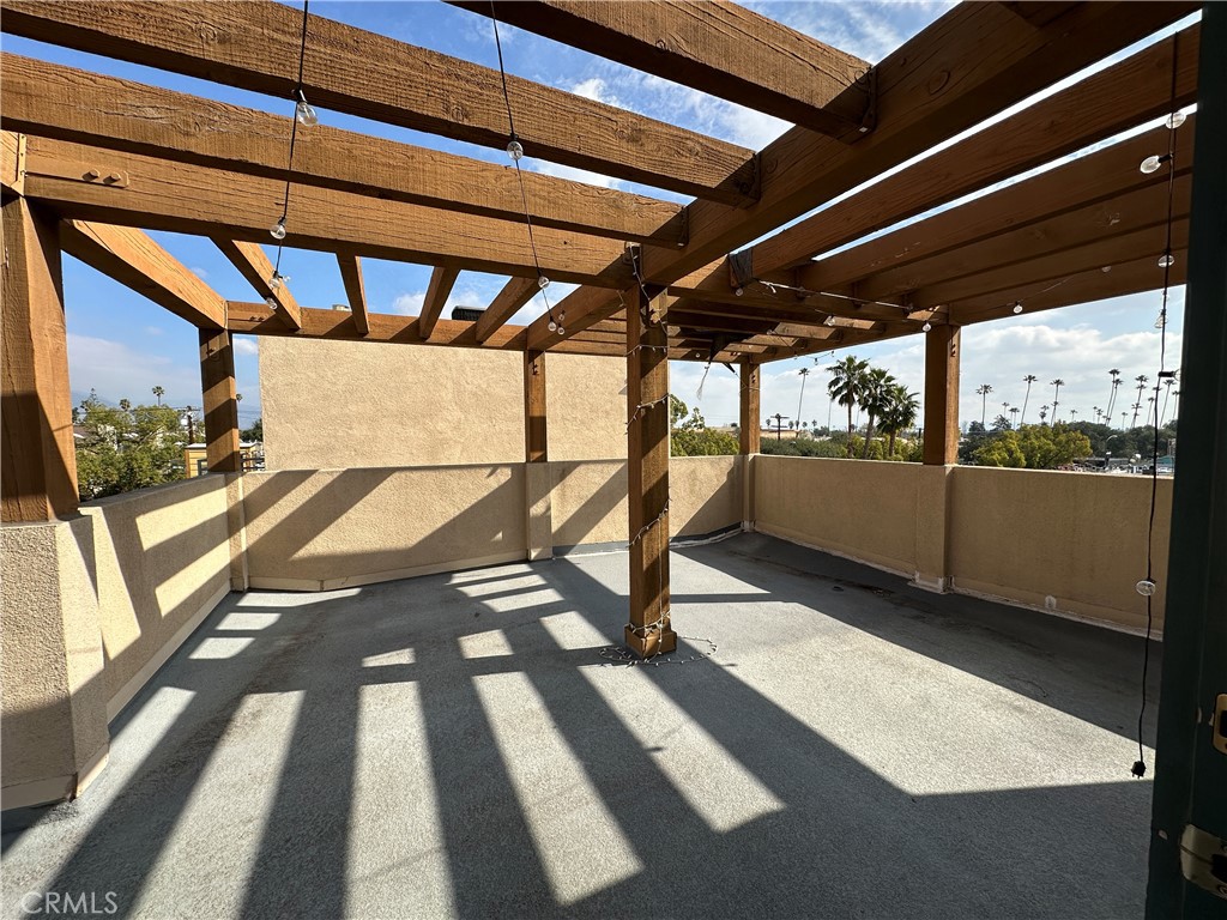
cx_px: 614
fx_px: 496
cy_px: 460
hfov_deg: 102.1
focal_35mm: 14
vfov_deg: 85.7
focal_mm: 2.22
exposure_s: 1/1416
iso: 40
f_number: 2.2
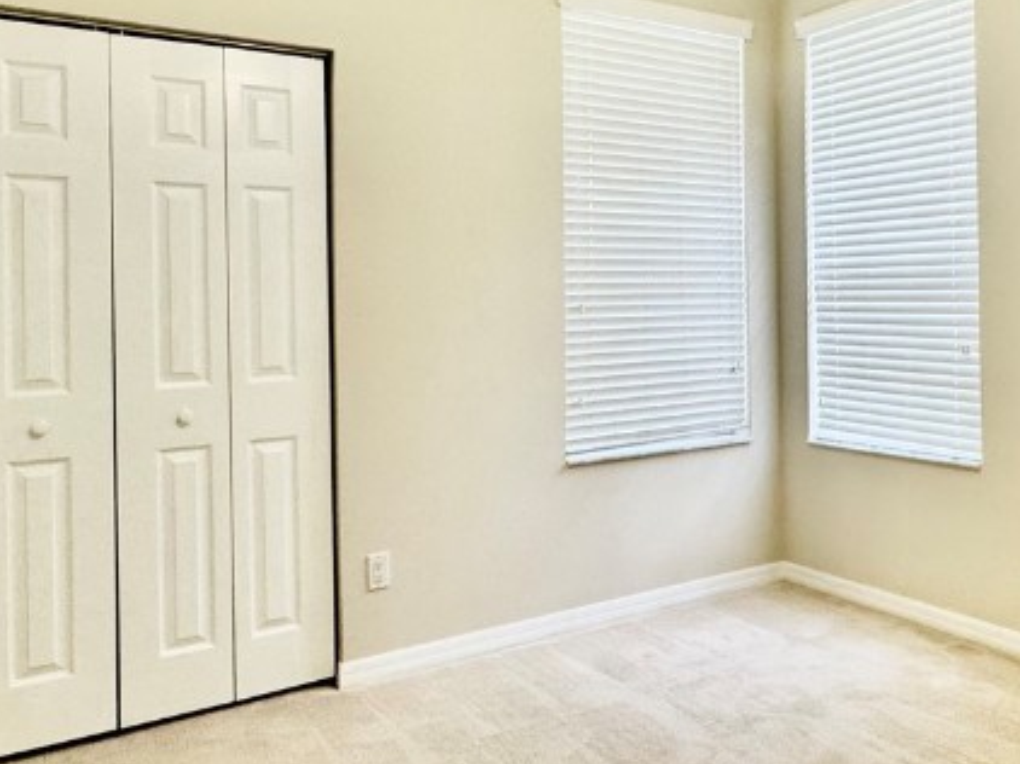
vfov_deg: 41.4
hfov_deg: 52.5
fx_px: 1001
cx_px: 715
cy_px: 285
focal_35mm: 34
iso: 200
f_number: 2.2
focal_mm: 2.22
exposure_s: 1/60
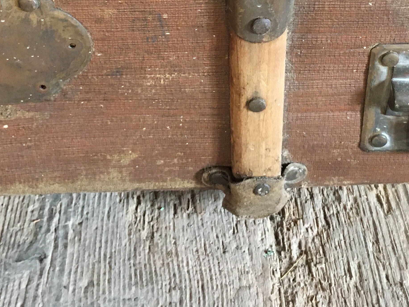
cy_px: -22
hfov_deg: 30.2
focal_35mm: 64
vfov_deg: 21.8
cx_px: 250
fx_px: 756
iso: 200
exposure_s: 1/17
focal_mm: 4.15
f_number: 2.2
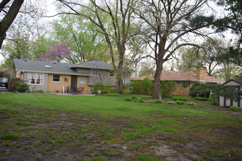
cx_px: 121
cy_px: 80
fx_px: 212
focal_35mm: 32
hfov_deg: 59.5
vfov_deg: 41.7
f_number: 4.5
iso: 400
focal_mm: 21
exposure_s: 1/80
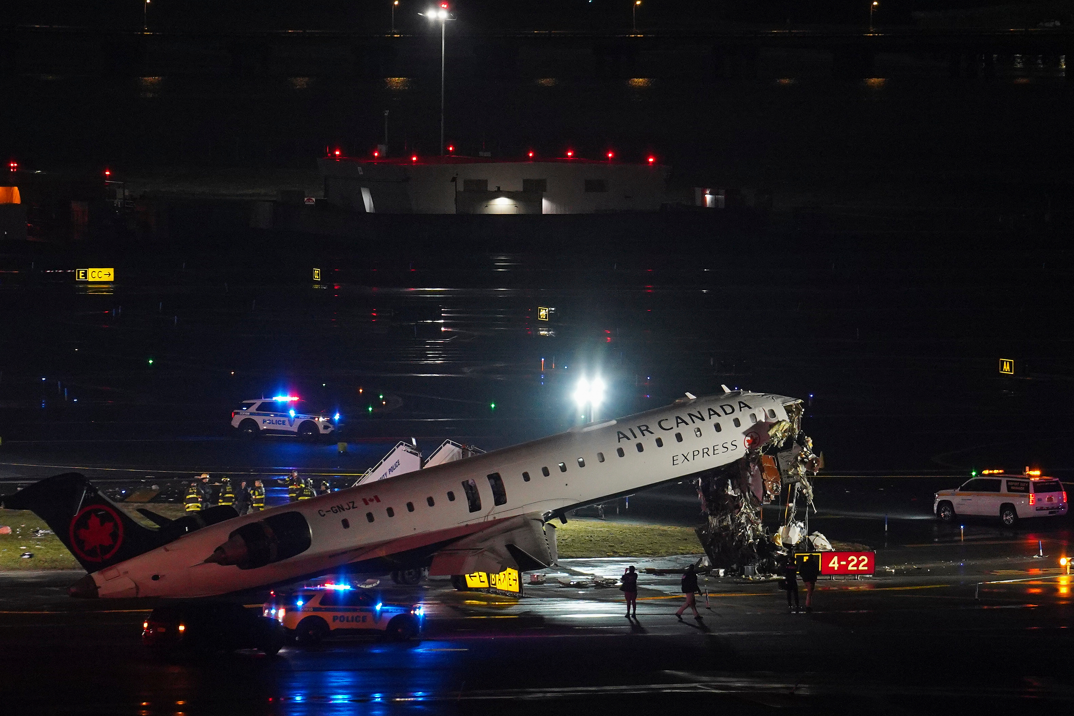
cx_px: 639
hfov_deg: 5.5
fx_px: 11097
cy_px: 402
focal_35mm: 372
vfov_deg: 3.7
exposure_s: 1/250
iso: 3200
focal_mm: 200
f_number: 2.8
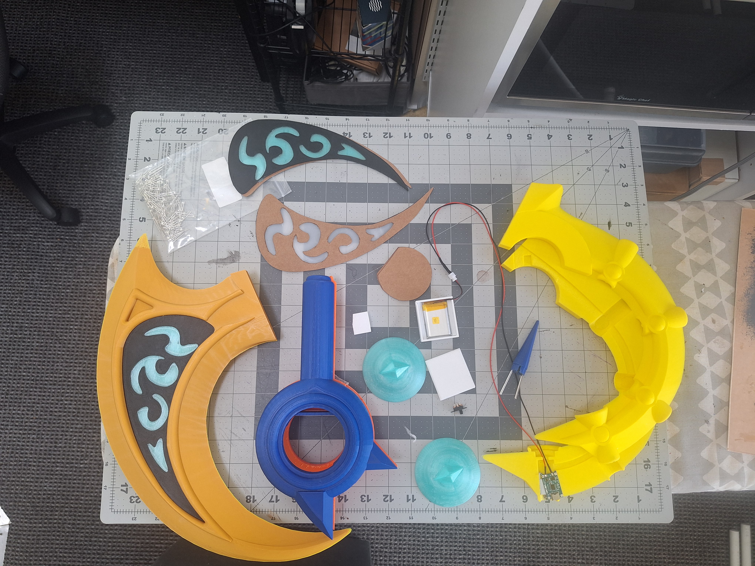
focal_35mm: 23
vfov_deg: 58.9
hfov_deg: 73.9
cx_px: 378
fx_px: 502
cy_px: 283
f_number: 1.8
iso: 100
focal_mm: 5.54
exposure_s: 1/40
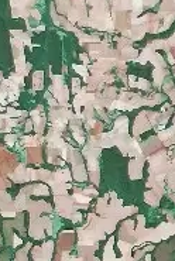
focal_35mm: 172
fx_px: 1249
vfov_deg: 10.8
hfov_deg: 7.7
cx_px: -172
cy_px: 538
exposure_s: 1/100
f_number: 1.8
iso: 400
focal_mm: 6.4
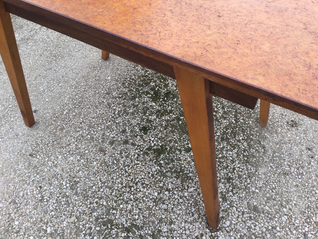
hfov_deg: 58.4
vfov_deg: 45.4
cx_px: 159
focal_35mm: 31
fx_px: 285
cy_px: 120
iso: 25
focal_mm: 3.3
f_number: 2.4
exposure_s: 1/100
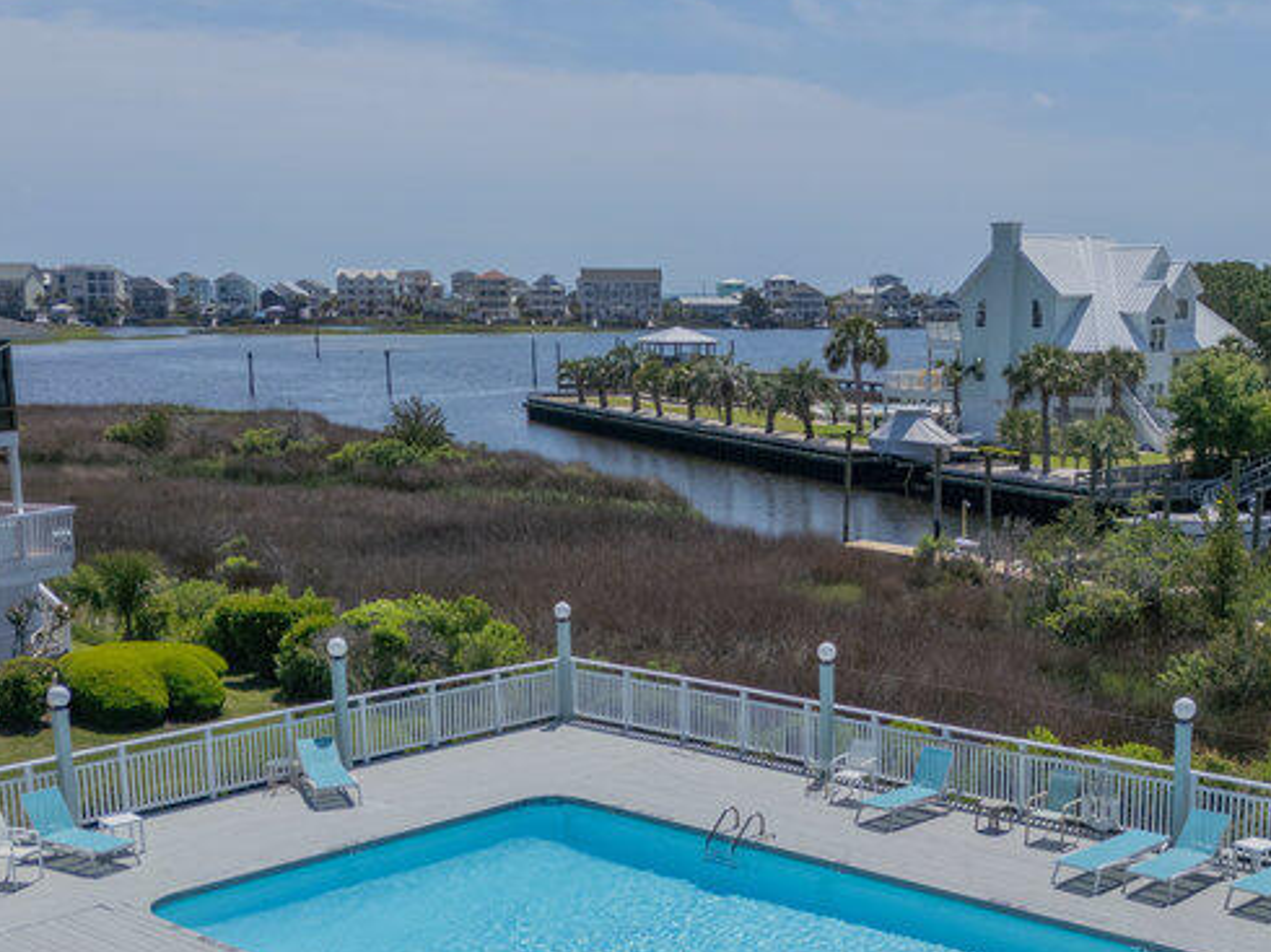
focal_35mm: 49
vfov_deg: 29.3
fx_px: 1798
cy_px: 687
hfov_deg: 38.6
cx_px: 809
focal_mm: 6.72
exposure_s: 1/5000
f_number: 1.7
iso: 140
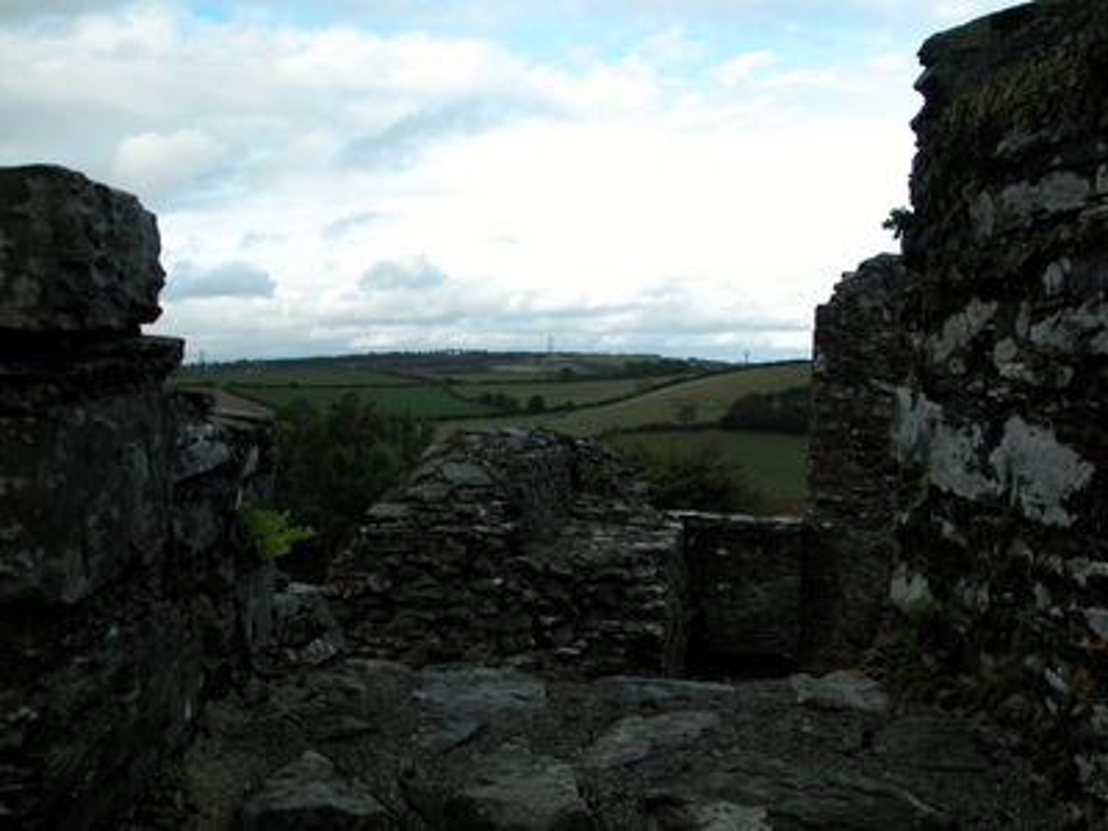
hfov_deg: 52.6
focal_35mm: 35
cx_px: 554
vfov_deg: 40.7
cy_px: 416
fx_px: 1120
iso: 100
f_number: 5.6
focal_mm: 8.9
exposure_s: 1/194
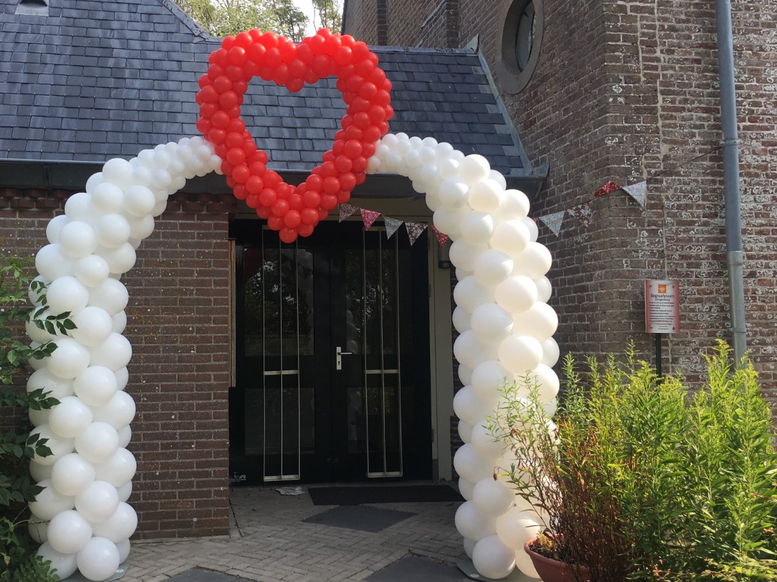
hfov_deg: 49.8
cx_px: 305
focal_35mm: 37
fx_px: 830
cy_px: 288
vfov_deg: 38.6
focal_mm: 4.15
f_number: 2.2
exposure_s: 1/487
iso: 25
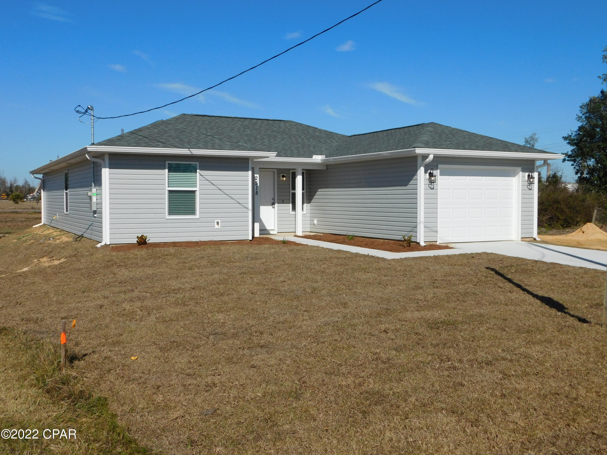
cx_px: 304
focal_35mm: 36
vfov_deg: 39.7
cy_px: 228
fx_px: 631
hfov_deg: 51.4
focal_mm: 6.3
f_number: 7
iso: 125
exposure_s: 1/800
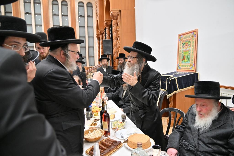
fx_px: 156
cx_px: 117
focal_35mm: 24
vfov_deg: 53.1
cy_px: 78
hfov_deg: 73.7
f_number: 4
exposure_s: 1/200
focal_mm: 24
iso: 1250
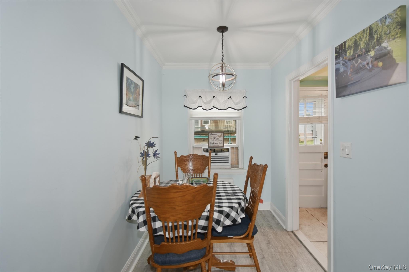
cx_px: 204
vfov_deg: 77.3
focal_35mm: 15
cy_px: 136
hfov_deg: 100.4
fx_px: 170
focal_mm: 10
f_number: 4.5
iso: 280
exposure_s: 1/60
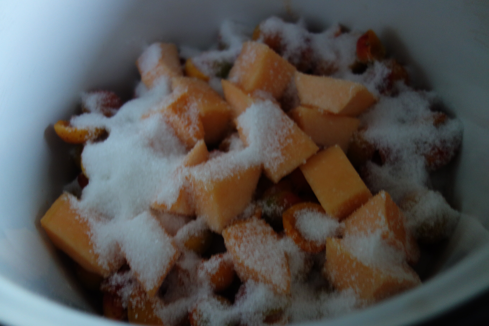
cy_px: 163
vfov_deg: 46.4
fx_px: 380
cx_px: 244
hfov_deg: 65.5
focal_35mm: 28
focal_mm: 10.4
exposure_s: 1/30
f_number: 1.8
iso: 400
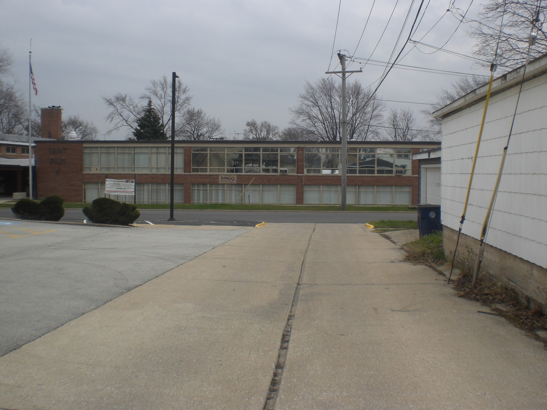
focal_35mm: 38
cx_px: 274
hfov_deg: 49.0
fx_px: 600
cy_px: 205
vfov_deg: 37.7
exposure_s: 1/400
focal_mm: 6.3
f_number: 4.4
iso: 50
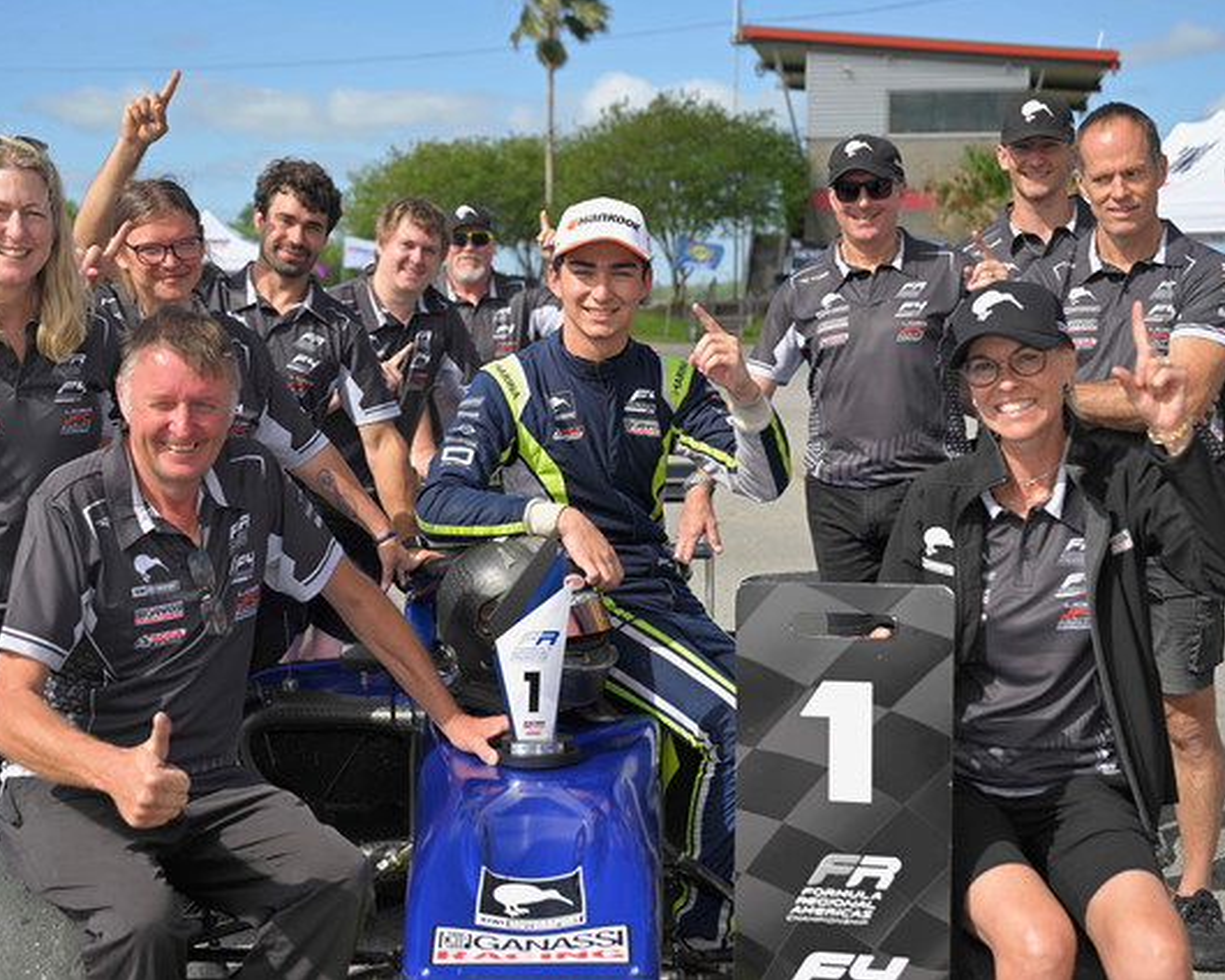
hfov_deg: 36.6
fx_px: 1849
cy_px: 489
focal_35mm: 51
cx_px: 541
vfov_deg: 29.7
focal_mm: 45
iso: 100
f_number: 4
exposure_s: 1/800
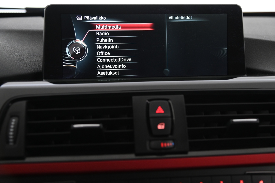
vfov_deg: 26.9
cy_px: 92
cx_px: 138
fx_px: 382
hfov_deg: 39.6
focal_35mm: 50
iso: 2000
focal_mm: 50
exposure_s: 1/25
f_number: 4
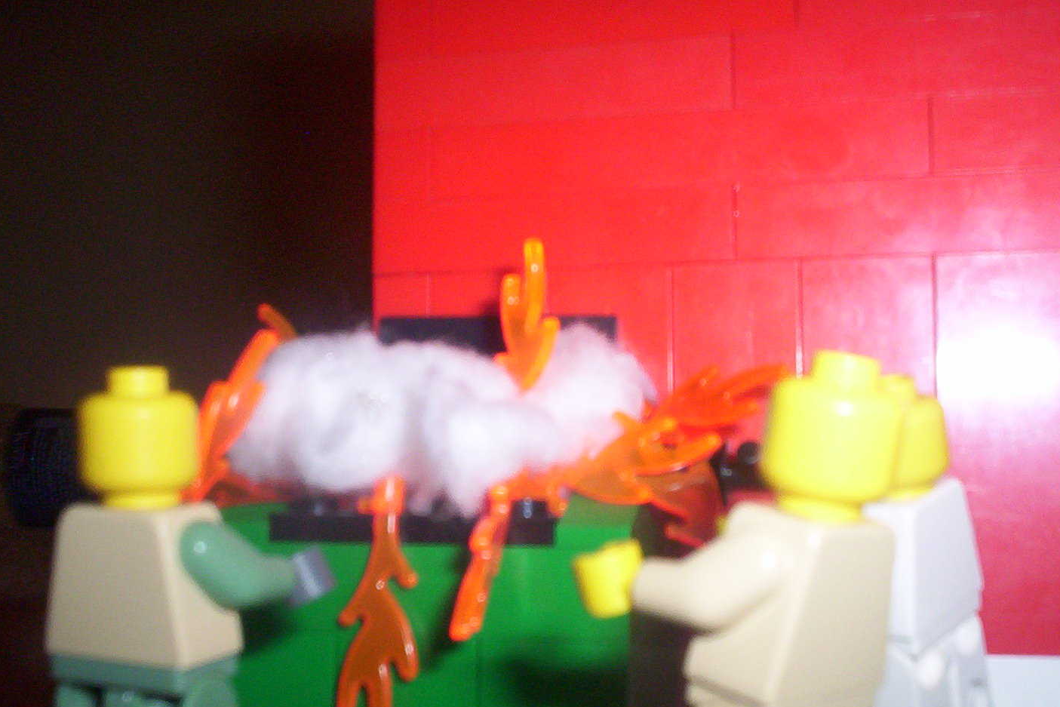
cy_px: 429
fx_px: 1354
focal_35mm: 46
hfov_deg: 42.7
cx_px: 576
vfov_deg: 29.2
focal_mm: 4.99
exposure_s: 1/60
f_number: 4.5
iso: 140
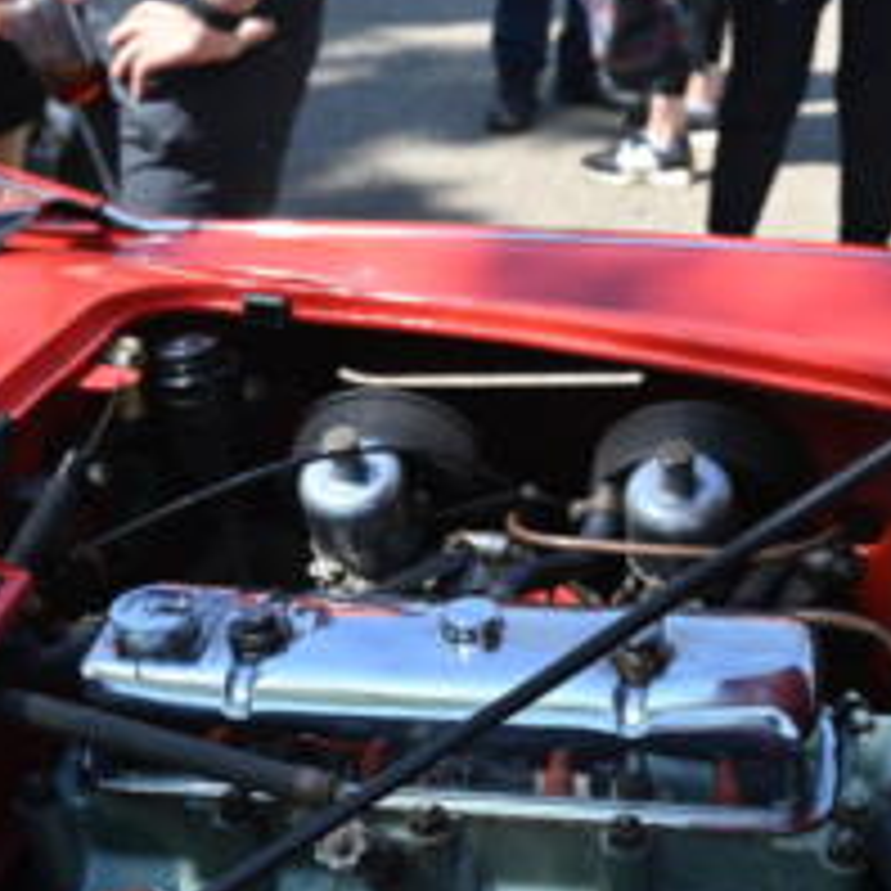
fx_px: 1747
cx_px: 590
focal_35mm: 60
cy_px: 682
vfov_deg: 28.1
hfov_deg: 28.4
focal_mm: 28
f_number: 6.3
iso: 100
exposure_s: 1/320
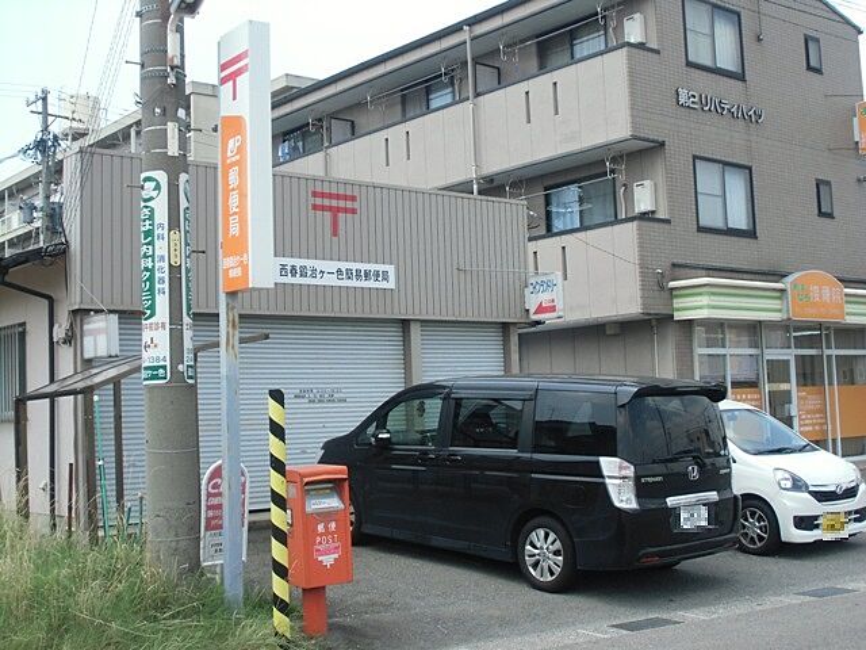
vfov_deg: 30.9
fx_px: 1176
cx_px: 433
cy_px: 325
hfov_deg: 40.4
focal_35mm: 47
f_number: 4.2
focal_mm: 8.29
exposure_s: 1/200
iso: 64
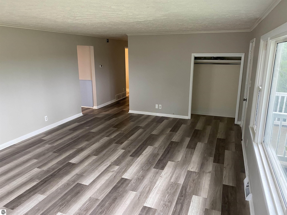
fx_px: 216
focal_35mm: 26
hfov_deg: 67.3
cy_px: 108
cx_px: 144
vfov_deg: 53.1
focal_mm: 4.25
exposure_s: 1/60
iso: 200
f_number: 1.8
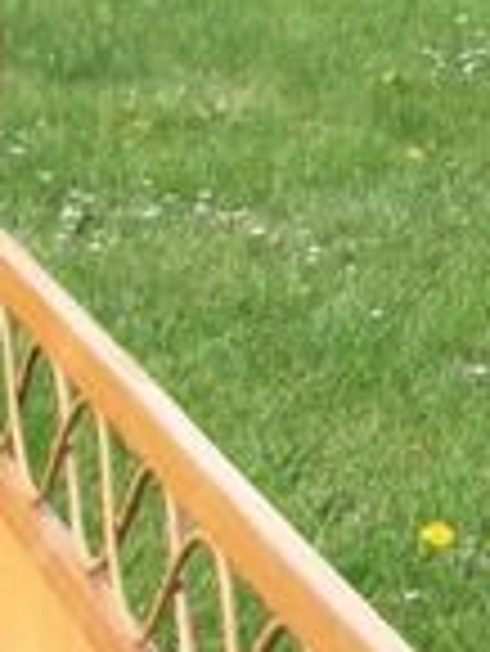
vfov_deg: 13.2
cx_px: -72
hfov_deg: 11.4
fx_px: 2412
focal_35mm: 128
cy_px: 1313
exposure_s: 1/411
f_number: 2.2
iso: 25
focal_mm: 4.15
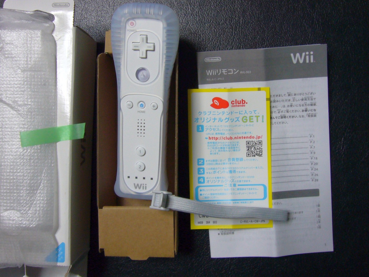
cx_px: 184
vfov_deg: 36.0
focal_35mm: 40
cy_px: 138
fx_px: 426
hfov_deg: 46.8
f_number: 2.8
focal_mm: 4.7
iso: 125
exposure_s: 1/15
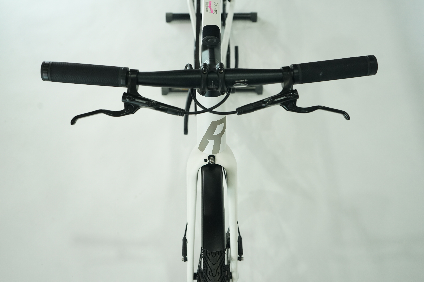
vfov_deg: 33.4
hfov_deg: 48.5
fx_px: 471
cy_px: 141
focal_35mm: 40
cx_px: 212
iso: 1000
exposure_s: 1/200
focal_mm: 40
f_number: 5
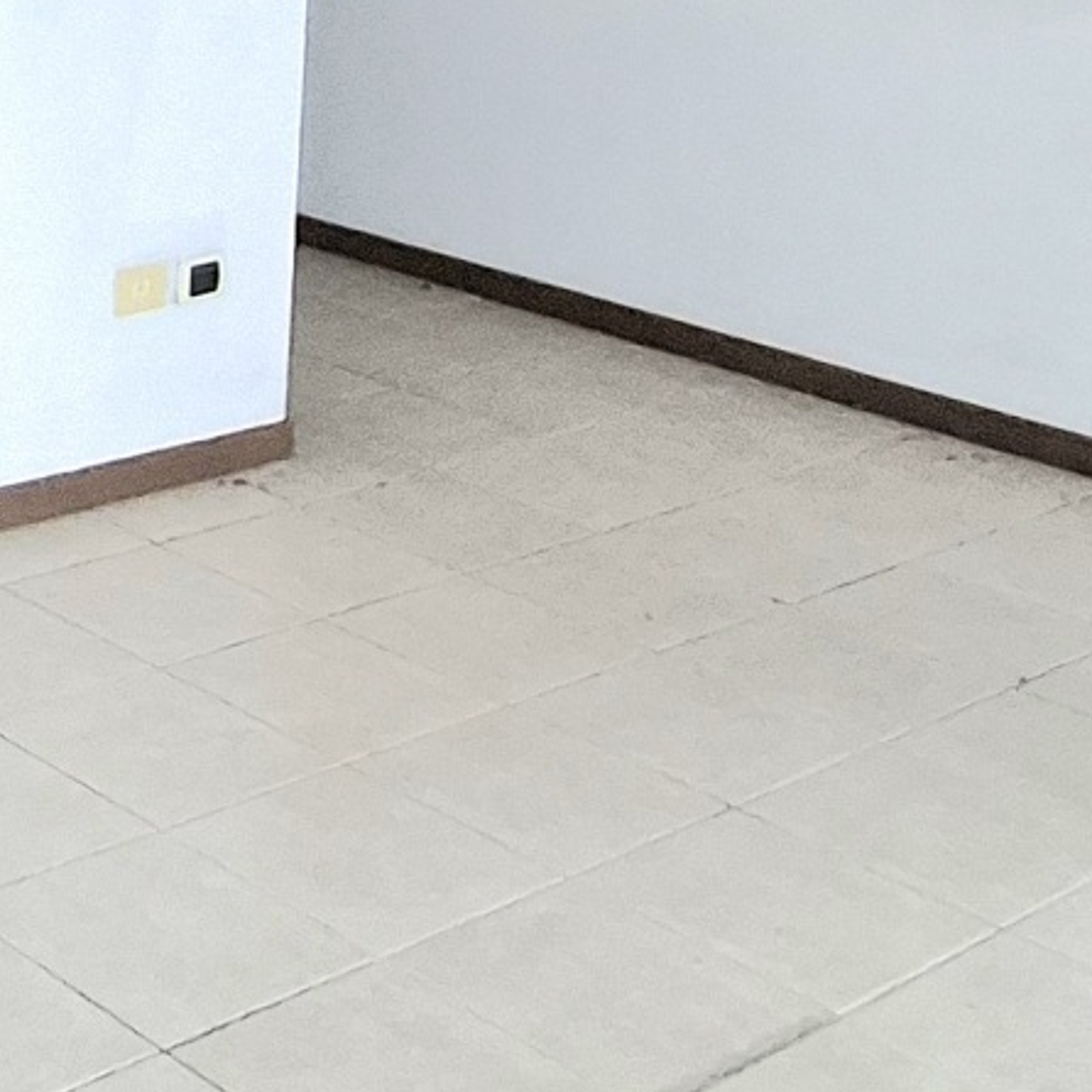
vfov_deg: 24.0
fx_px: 2356
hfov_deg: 22.7
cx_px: -394
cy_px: -186
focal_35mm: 66
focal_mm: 1.74
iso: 320
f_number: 2.2
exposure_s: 1/25
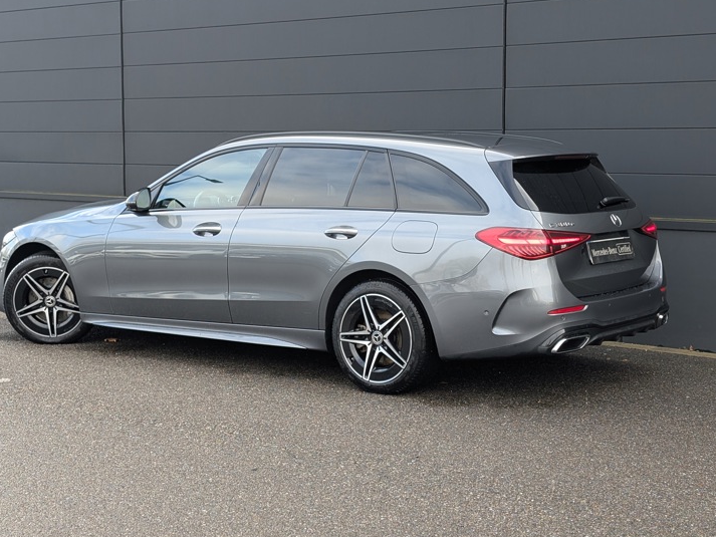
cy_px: 255
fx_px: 1138
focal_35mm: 55
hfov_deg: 34.9
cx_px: 349
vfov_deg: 26.6
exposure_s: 1/139
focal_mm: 6.9
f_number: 1.68
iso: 26
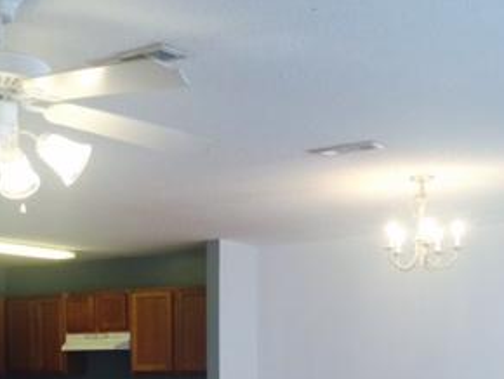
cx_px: 165
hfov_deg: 30.0
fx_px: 933
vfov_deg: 21.8
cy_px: 412
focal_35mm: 64
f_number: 2.2
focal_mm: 4.15
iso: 40
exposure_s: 1/40
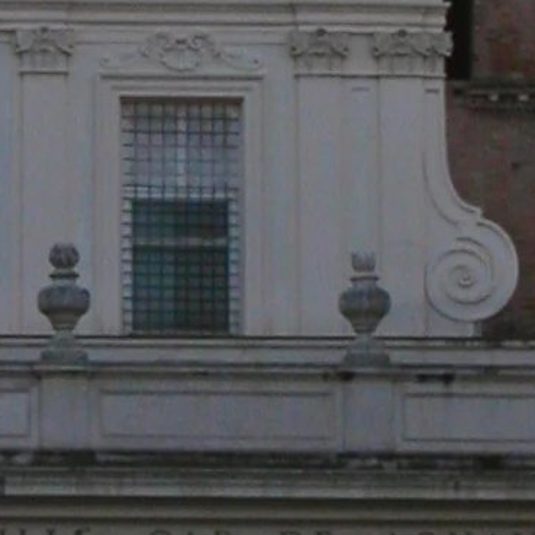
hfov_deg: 8.7
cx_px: 23
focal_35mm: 201
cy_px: 233
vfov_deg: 8.7
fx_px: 3515
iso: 100
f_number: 8
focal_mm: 7.8
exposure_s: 1/125
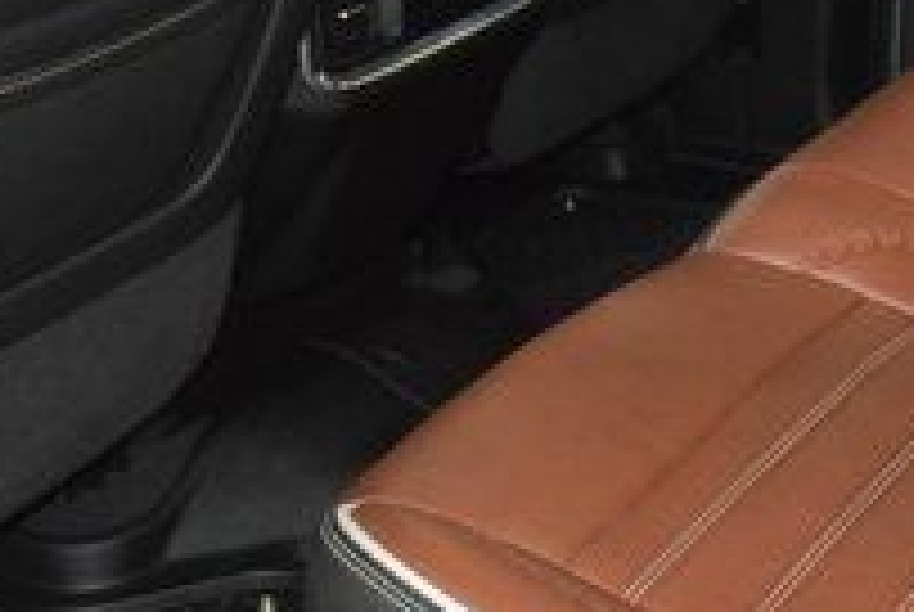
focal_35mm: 85
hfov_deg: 23.8
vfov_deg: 16.1
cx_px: 617
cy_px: 389
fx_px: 2161
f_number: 3.5
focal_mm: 18
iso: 3200
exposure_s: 1/60
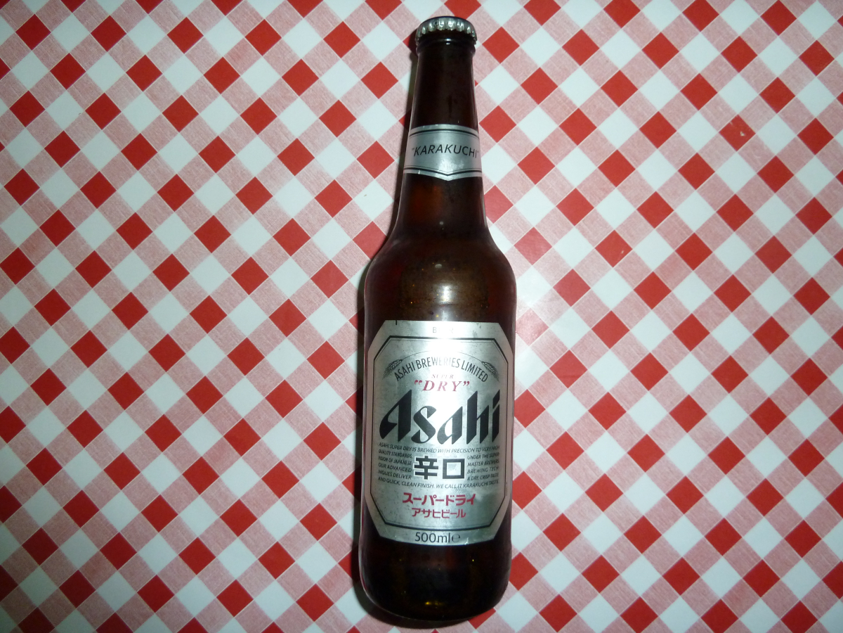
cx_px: 422
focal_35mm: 25
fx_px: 609
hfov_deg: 69.4
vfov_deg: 54.9
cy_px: 316
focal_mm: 4.1
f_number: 3.3
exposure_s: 1/60
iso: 200
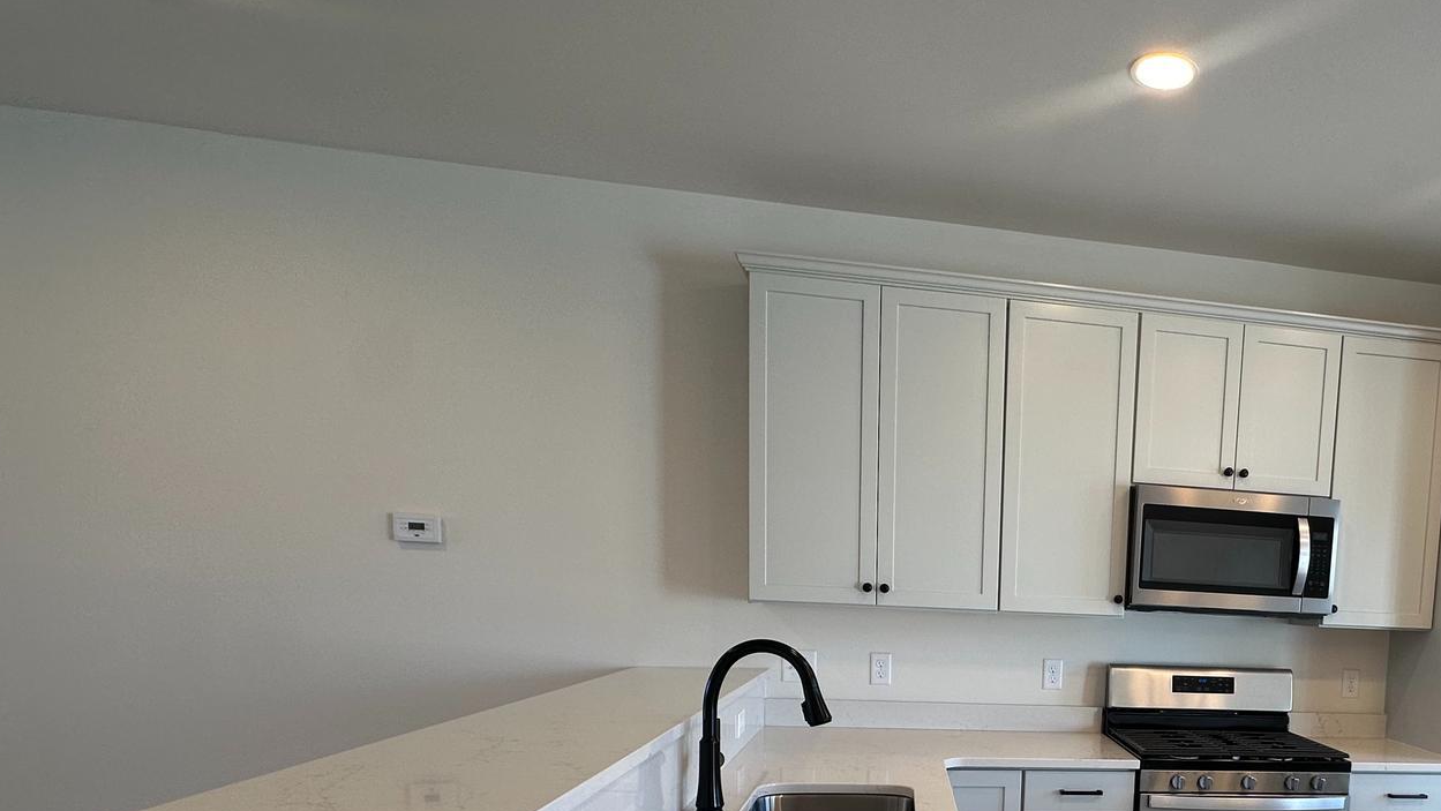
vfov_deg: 42.5
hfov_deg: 69.0
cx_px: 1089
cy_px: 715
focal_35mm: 25
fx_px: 955
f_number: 2.2
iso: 80
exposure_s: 1/120
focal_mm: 2.22
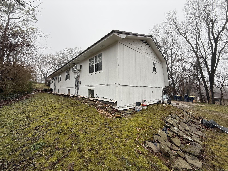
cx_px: 114
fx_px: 92
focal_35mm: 14
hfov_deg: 102.1
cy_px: 86
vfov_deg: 85.7
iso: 50
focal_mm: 2.22
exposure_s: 1/153
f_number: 2.2
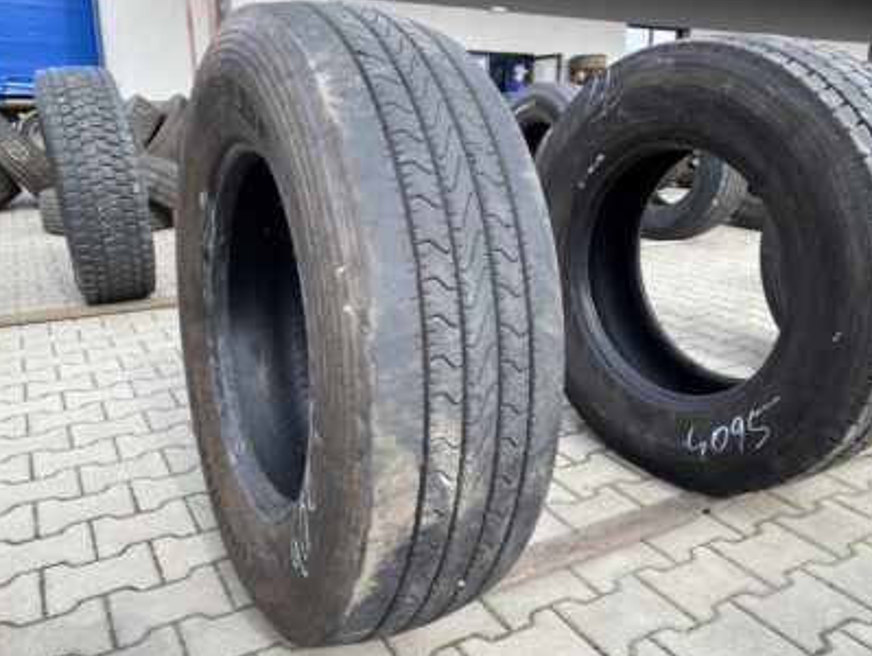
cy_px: 336
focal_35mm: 28
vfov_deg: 49.8
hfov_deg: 63.4
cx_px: 411
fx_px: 706
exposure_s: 1/594
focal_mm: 4.25
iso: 32
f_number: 1.8
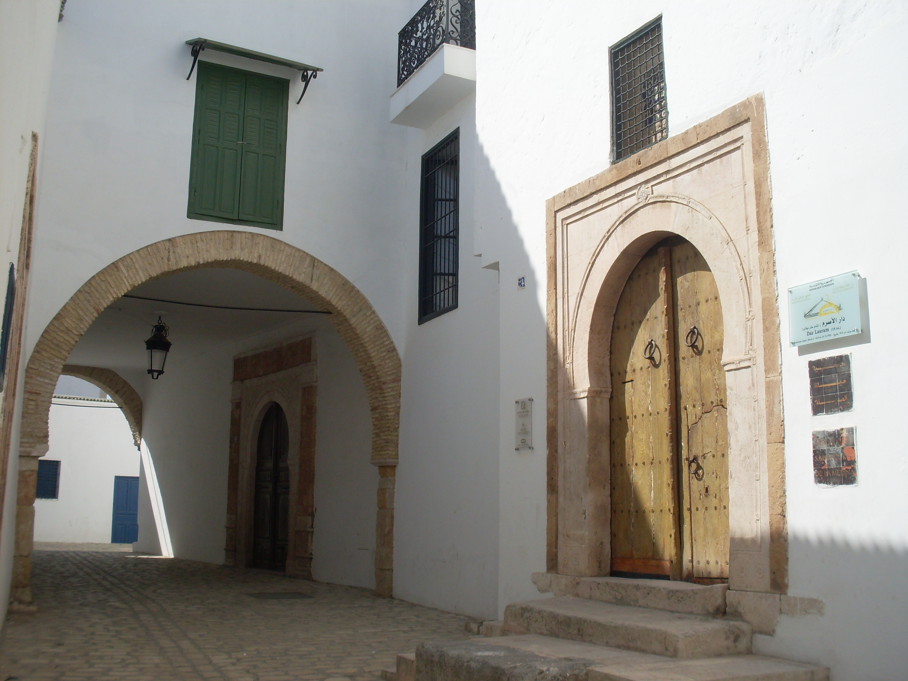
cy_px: 340
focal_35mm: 38
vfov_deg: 37.7
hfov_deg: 49.0
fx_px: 997
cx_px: 454
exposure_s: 1/250
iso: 80
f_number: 8.4
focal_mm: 6.3
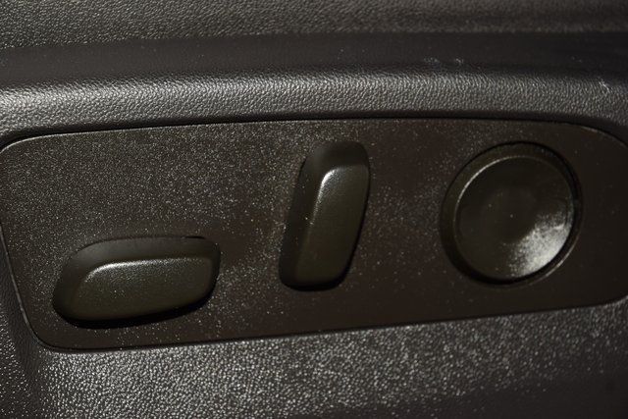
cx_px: 314
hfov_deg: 19.5
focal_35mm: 105
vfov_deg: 13.0
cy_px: 210
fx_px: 1832
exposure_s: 1/125
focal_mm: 70
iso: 100
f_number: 8
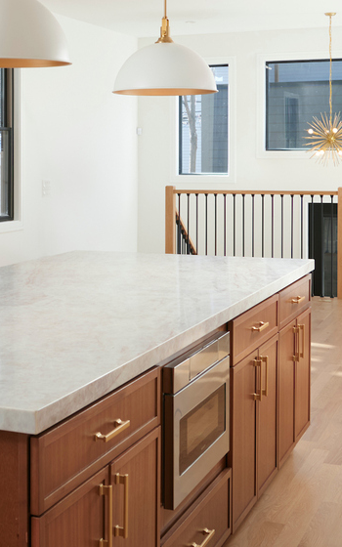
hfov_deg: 19.6
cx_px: 30
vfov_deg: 31.1
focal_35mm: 65
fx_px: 969
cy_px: 160
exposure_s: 1/5
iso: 200
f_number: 8
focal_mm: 22
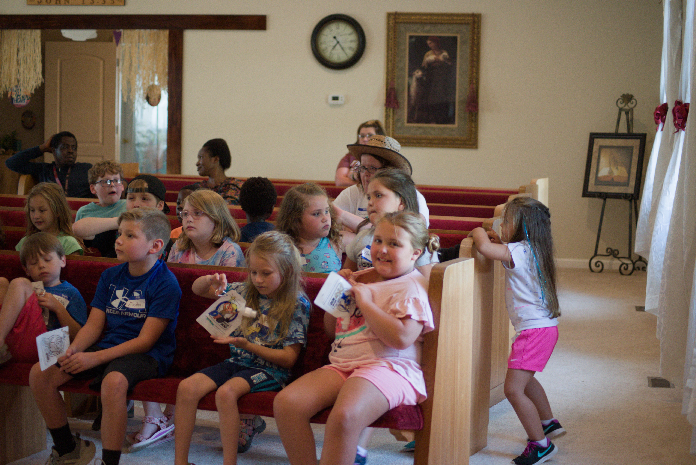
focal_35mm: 70
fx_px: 1354
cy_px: 232
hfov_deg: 28.8
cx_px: 348
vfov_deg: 19.5
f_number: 4
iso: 1600
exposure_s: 1/60
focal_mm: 70
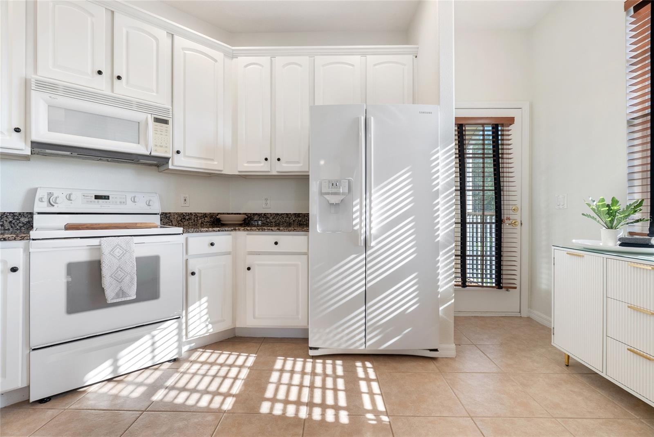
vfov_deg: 70.5
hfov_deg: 93.3
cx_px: 327
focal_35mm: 17
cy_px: 218
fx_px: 309
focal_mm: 17
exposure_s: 1/30
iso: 640
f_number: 9
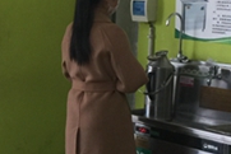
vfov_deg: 11.0
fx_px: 803
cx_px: -50
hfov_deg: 15.7
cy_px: 106
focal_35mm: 125
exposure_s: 1/33
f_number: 2.2
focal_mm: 4.15
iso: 40
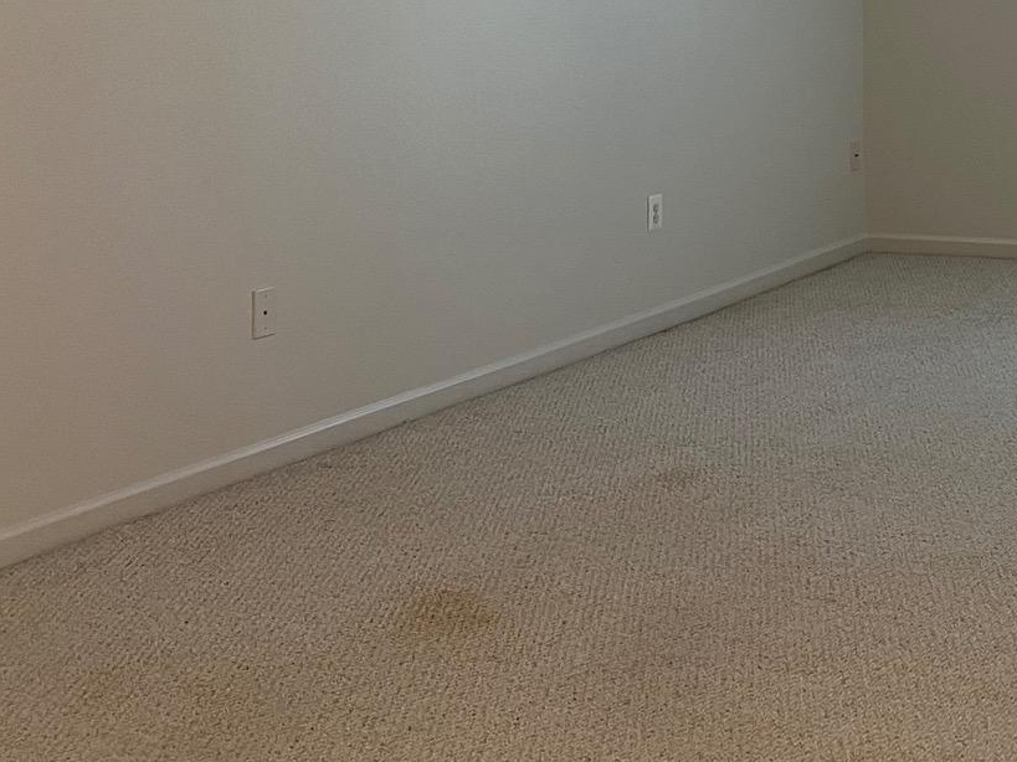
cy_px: -61
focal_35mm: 65
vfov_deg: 21.5
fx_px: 1909
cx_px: 992
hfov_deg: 28.2
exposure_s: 1/60
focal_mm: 5.7
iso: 200
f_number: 1.5
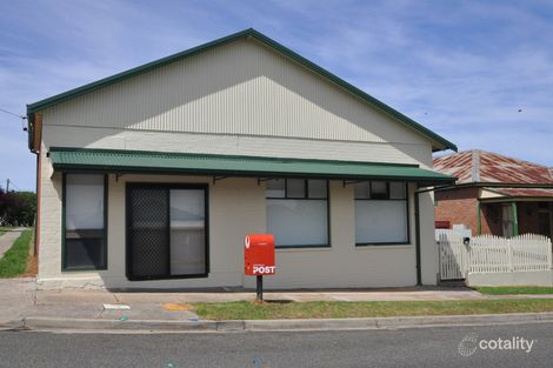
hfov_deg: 53.1
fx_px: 553
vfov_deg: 36.8
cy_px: 184
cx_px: 276
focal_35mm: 36
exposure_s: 1/800
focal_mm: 24
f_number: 14
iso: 1000
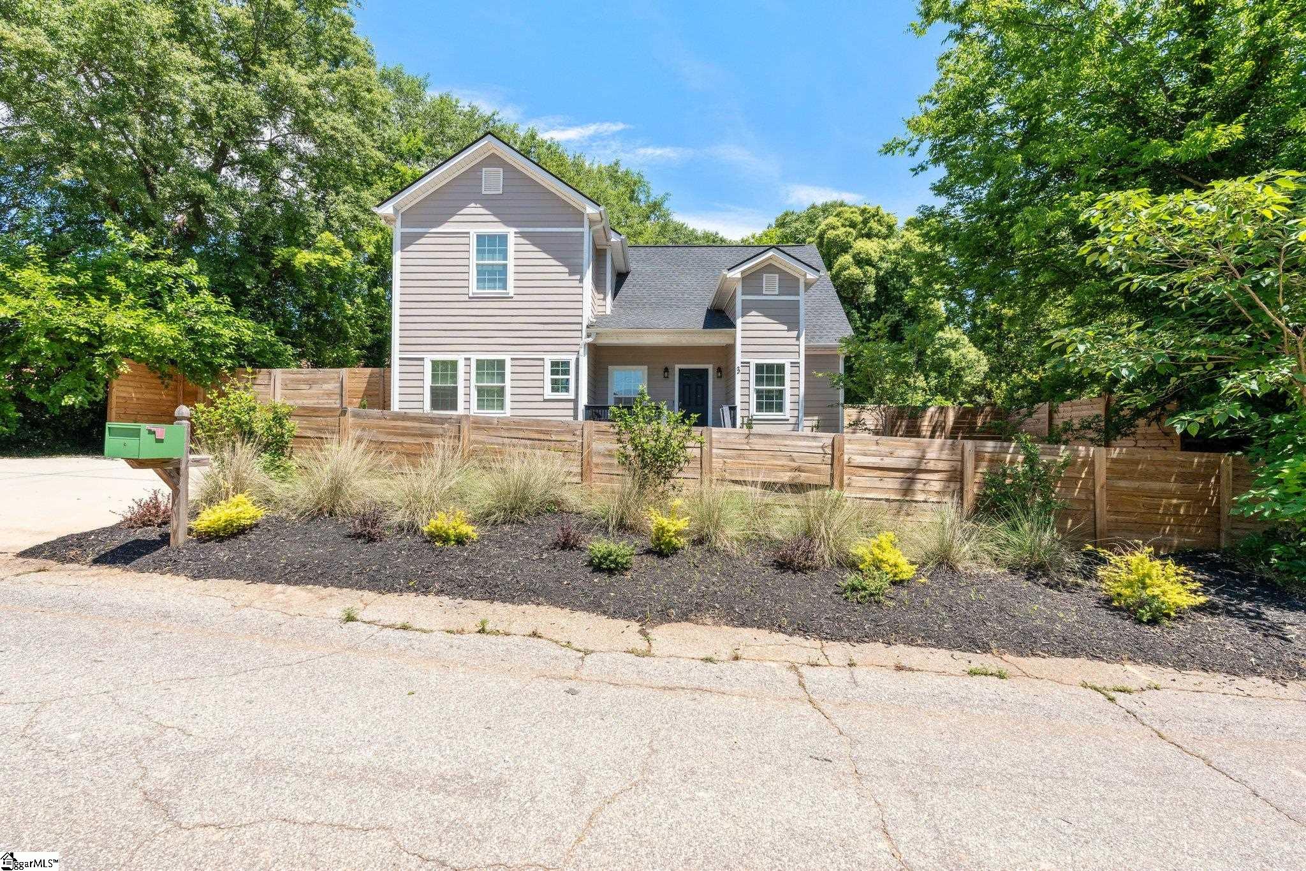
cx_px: 653
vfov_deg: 73.7
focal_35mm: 16
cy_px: 436
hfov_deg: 96.7
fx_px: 580
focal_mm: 16
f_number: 9
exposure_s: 1/400
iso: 250
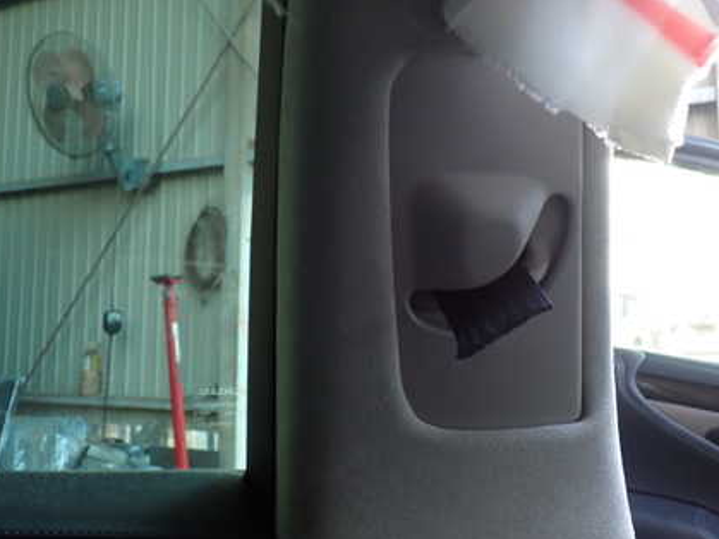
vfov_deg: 33.4
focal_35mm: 43
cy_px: 206
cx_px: 465
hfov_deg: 43.4
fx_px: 893
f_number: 2.3
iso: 200
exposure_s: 1/60
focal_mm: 5.4
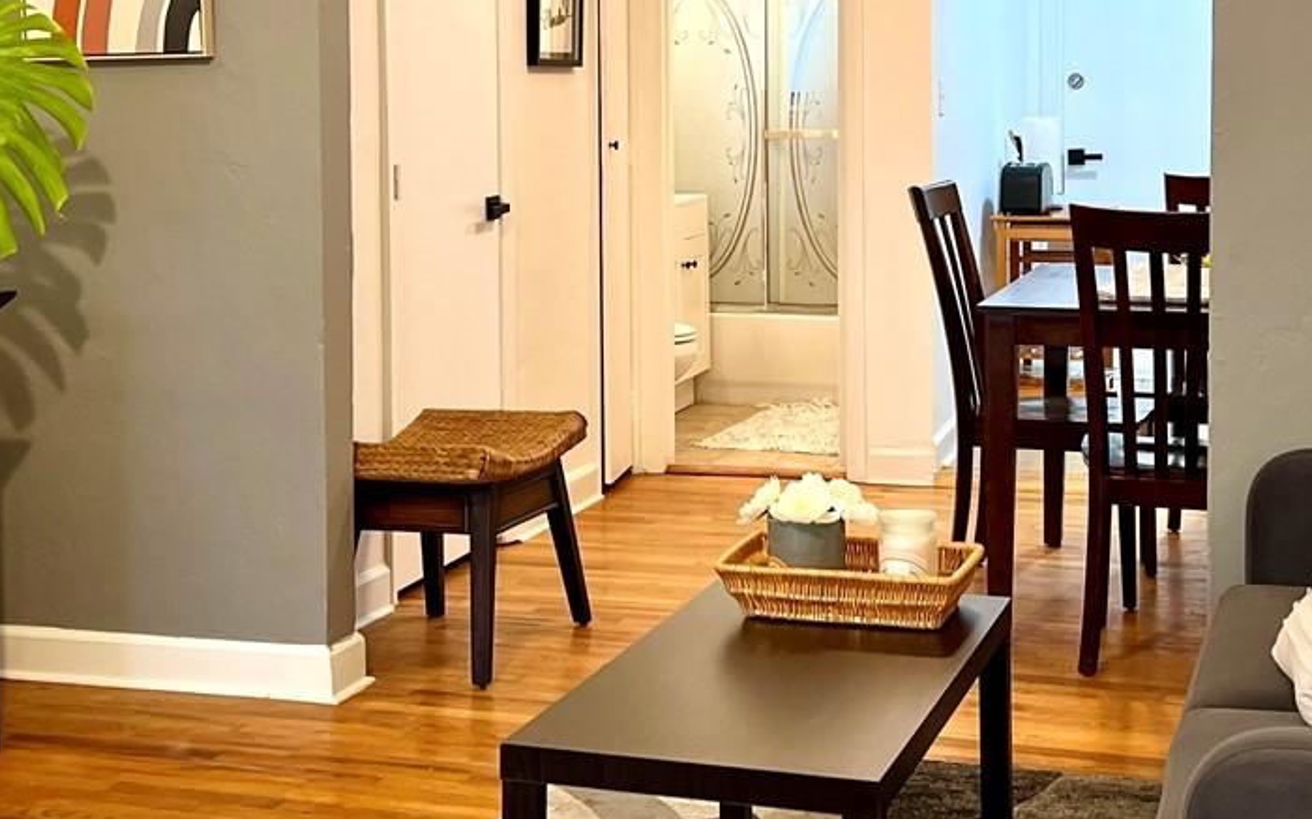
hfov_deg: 32.5
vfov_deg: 20.4
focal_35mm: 63
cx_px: 600
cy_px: 165
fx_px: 2252
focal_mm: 5.7
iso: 160
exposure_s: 1/60
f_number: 1.5
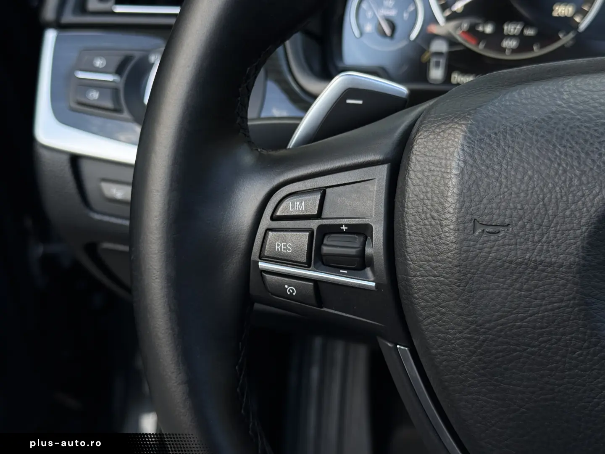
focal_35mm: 48
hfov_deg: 39.7
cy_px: 227
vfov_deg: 30.3
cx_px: 302
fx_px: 839
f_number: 1.78
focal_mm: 6.76
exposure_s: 1/185
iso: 80
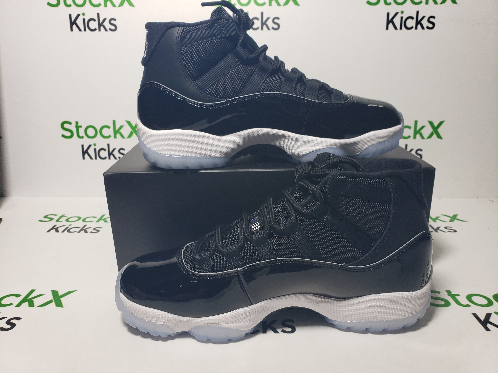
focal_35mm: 26
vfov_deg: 53.1
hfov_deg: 67.3
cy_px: 186
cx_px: 249
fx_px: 374
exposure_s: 1/142
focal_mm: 4.3
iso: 50
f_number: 2.4
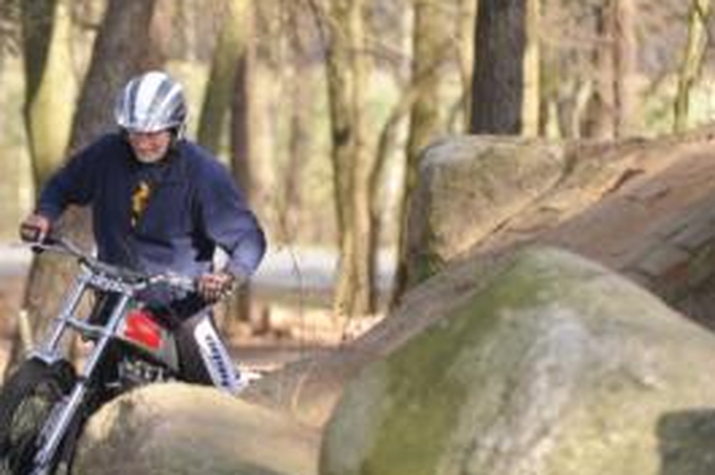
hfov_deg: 7.5
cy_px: 206
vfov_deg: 5.0
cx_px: 154
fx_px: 5435
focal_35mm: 274
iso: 250
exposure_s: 1/500
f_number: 3.5
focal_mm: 145
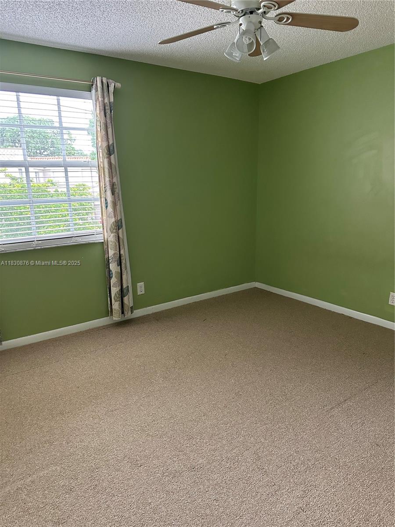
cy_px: 264
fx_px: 365
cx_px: 198
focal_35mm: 24
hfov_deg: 56.8
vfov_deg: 71.6
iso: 800
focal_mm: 6.86
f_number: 1.78
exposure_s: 1/60
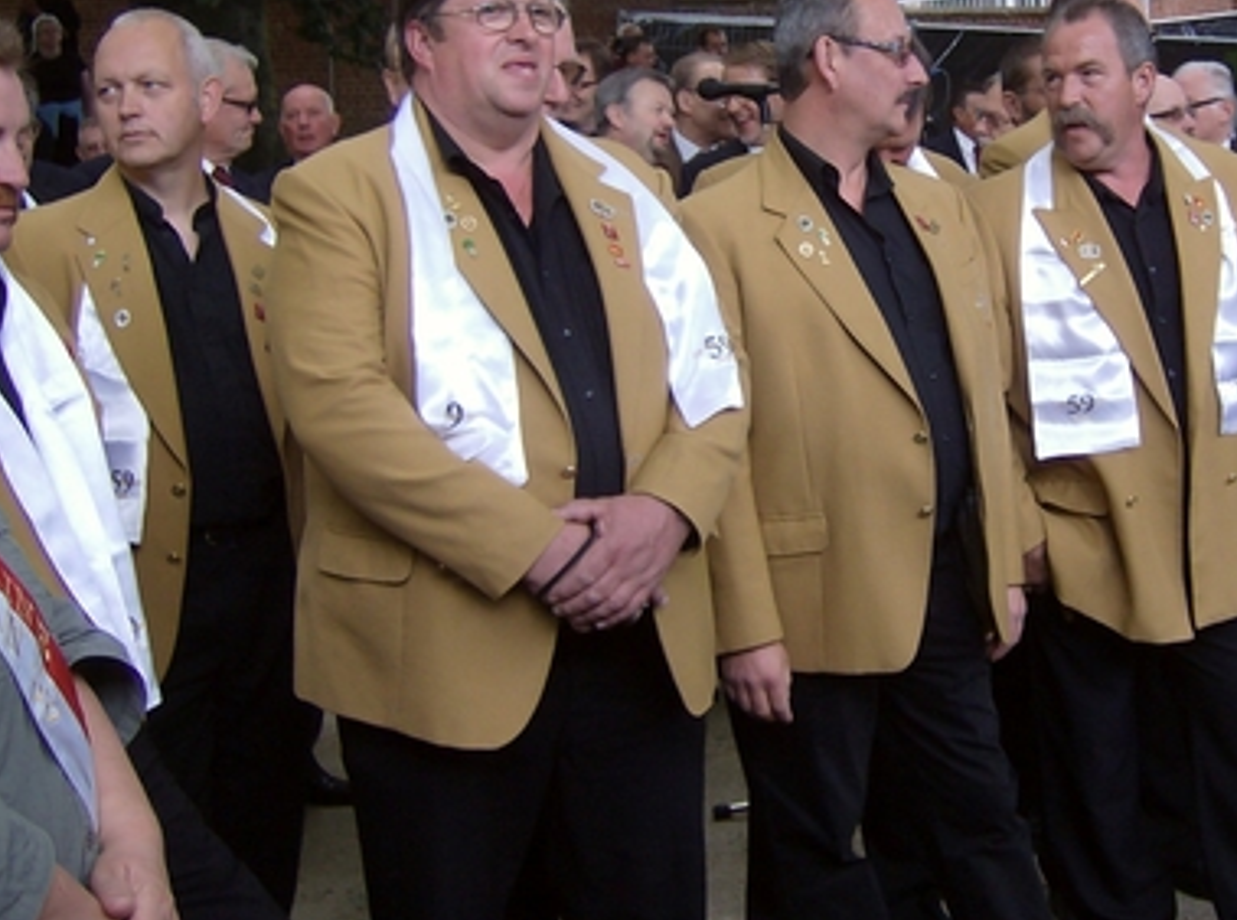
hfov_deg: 33.2
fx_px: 2031
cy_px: 256
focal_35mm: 57
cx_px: 937
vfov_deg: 25.3
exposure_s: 1/70.4
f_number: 2.8
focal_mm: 6
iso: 100
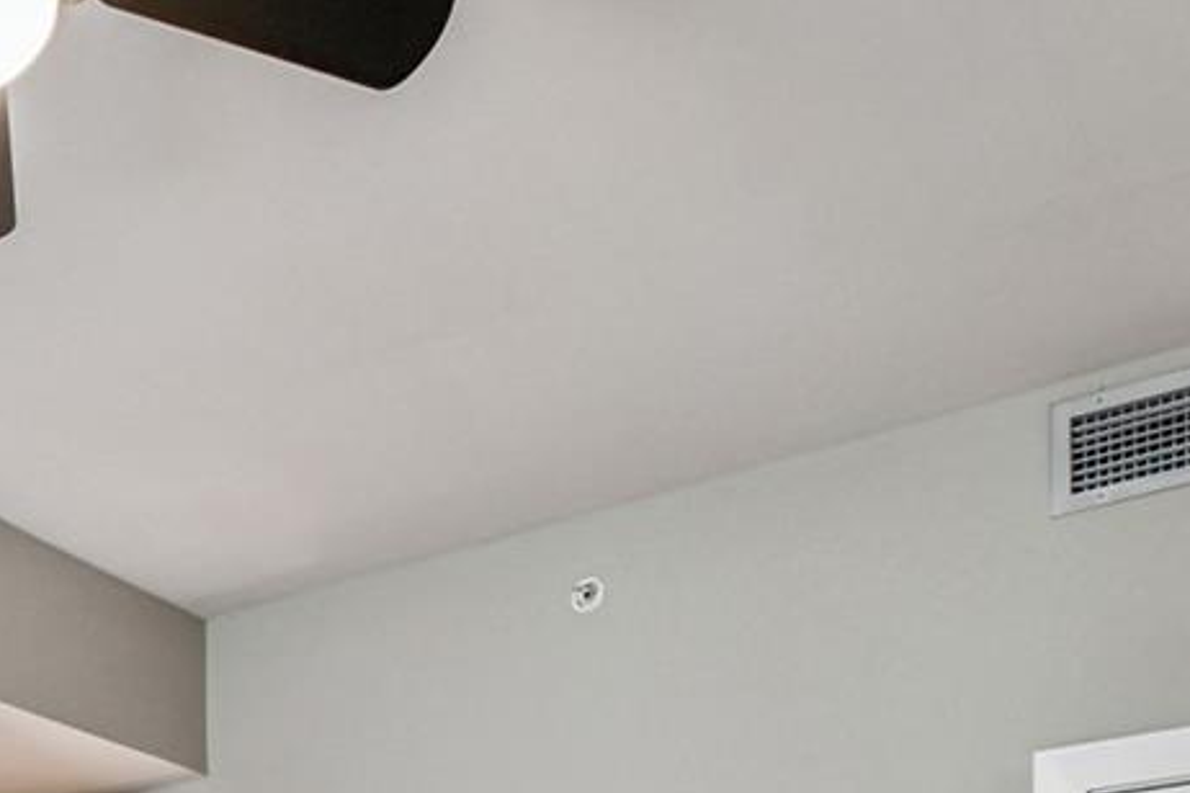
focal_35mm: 52
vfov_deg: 21.2
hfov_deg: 35.5
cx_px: 77
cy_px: 1246
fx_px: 1719
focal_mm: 10
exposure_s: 1/2.5
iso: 100
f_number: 7.1
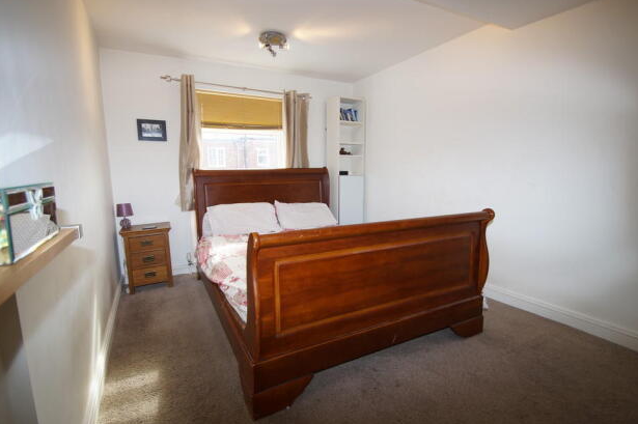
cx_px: 320
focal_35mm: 16
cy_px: 205
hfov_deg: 96.8
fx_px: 283
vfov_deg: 73.6
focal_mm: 10
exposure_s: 1/60
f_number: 4
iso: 125
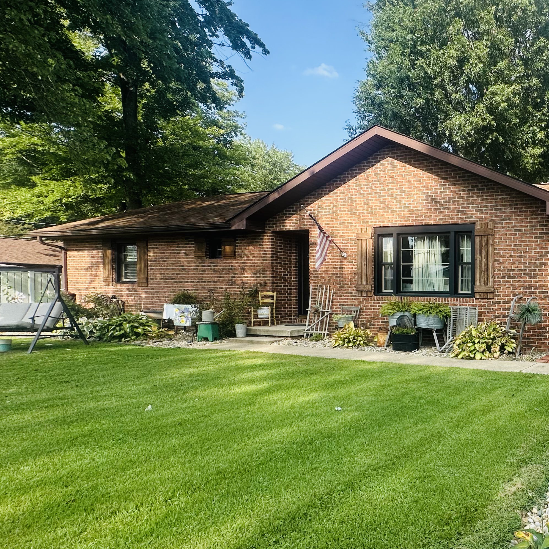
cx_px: 546
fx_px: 449
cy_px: 312
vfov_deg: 62.7
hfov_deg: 51.0
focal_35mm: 25
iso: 40
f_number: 2.2
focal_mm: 2.22
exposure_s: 1/548
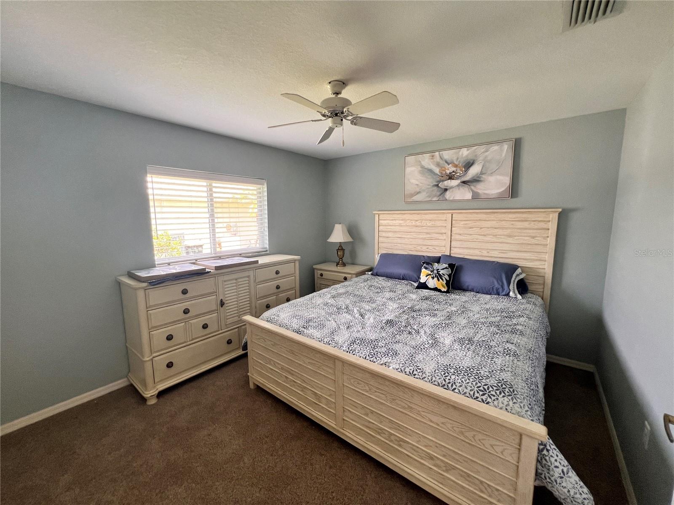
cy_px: 252
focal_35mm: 13
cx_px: 337
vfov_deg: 89.9
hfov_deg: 106.2
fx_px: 253
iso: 125
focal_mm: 1.57
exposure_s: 1/60
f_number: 1.8
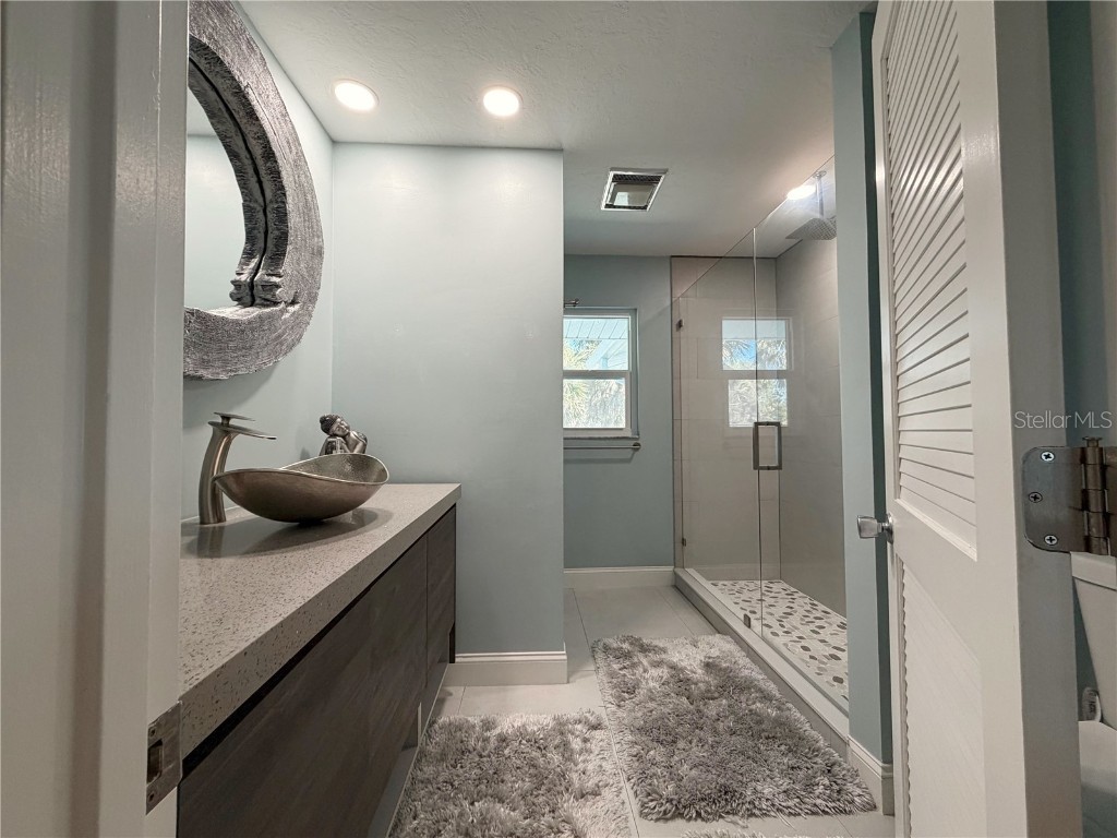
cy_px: 419
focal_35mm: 14
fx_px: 452
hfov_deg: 102.1
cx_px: 558
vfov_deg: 85.7
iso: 200
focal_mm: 2.2
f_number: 2.2
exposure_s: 1/120
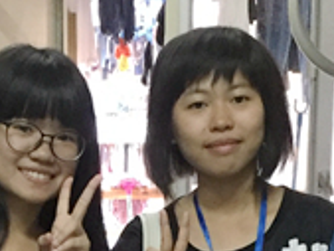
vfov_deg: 10.2
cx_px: 85
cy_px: 447
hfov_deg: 14.3
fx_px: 1323
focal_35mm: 137
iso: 320
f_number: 2.2
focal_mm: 4.15
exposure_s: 1/25
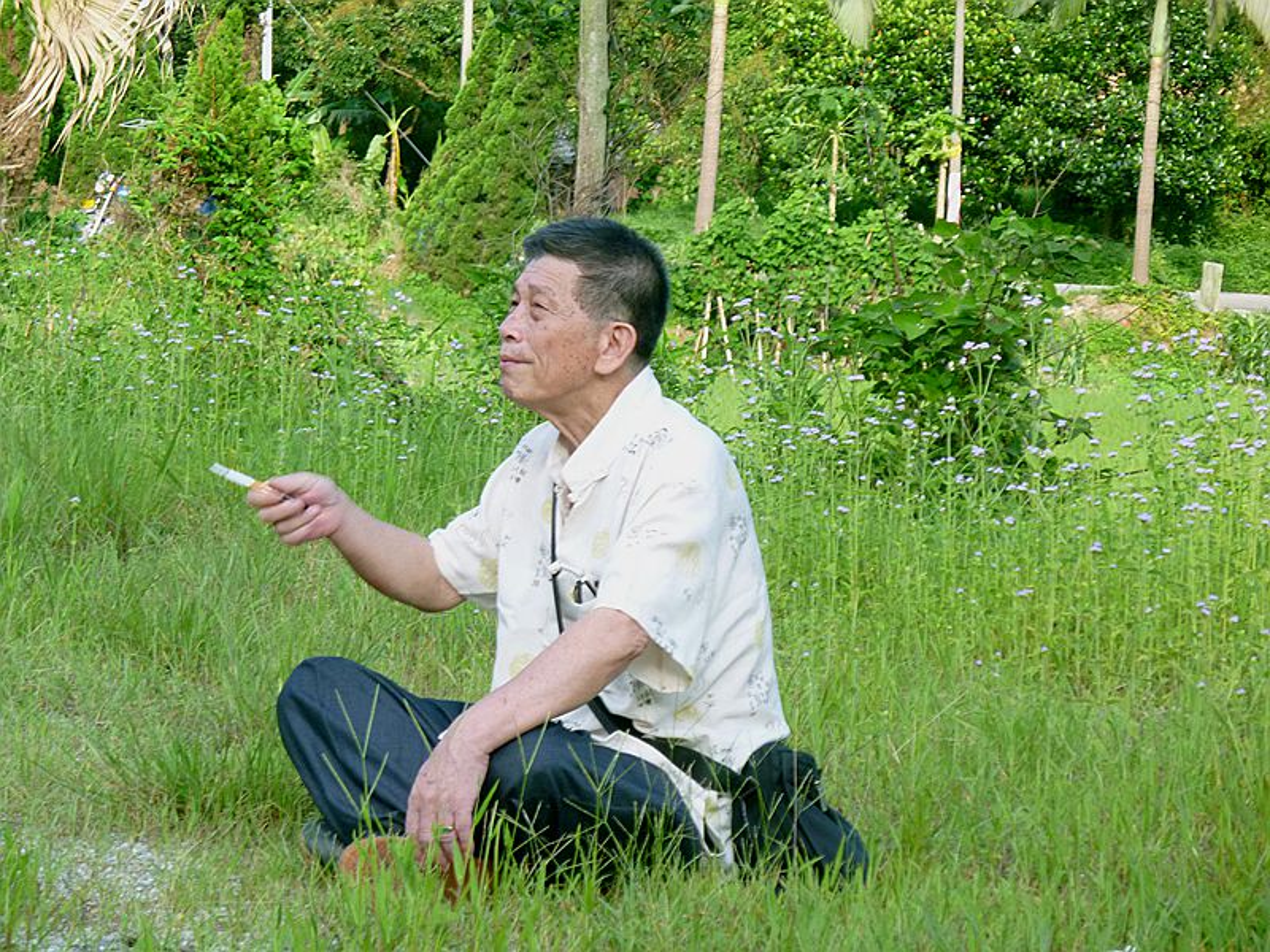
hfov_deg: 13.3
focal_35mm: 149
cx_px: 635
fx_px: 5467
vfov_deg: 10.0
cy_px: 476
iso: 200
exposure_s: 1/80
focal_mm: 26.7
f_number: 5.6
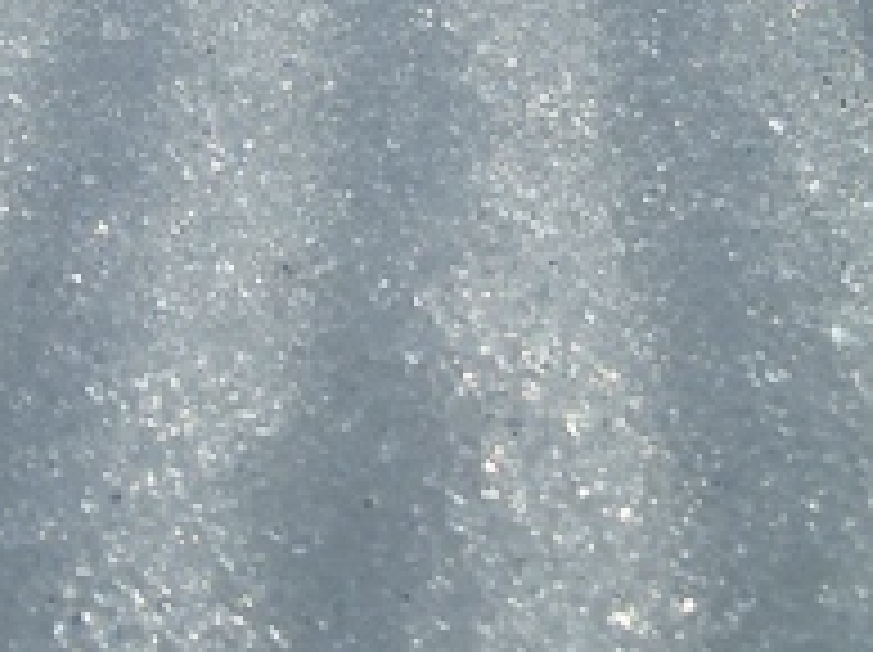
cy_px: 148
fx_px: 2040
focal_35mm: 81
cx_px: 274
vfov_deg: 18.0
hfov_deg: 24.0
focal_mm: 5.8
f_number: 4.3
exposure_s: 1/800
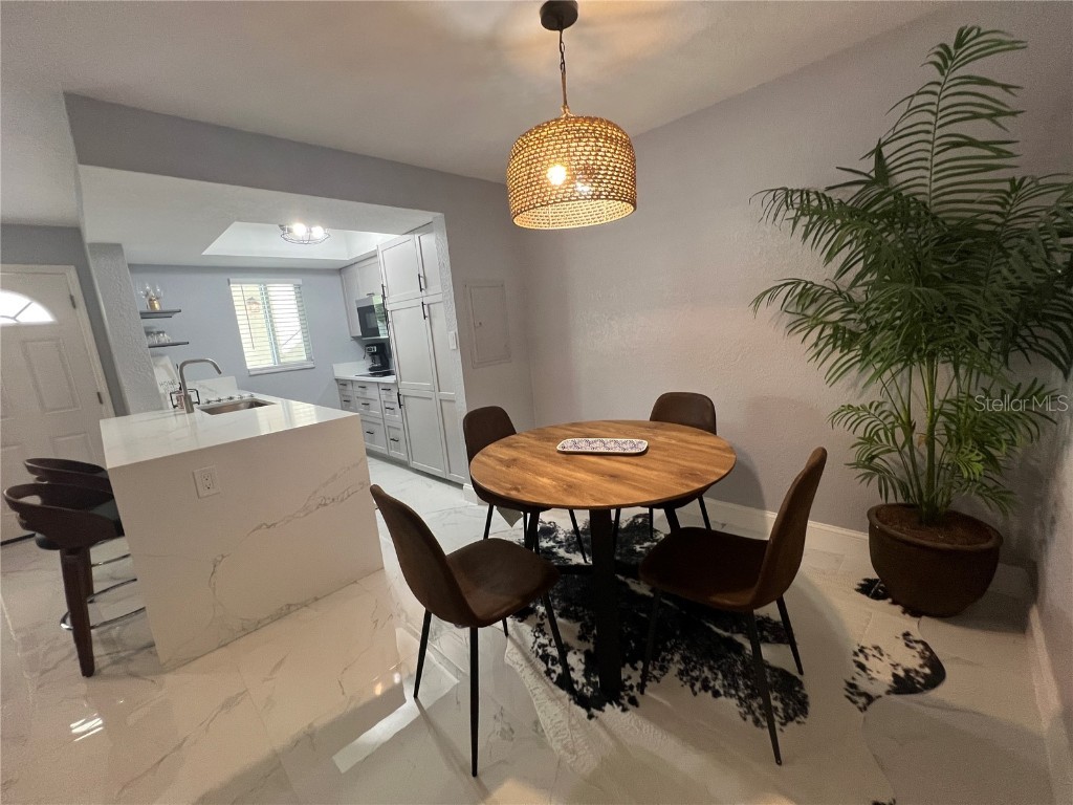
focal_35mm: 13
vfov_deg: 89.9
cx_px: 536
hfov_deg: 106.2
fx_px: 403
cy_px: 402
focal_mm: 1.57
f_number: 1.8
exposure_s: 1/60
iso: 320
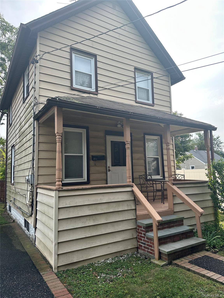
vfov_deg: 71.6
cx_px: 112
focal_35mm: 24
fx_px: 207
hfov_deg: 56.8
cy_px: 149
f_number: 1.78
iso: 80
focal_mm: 6.86
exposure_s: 1/1587
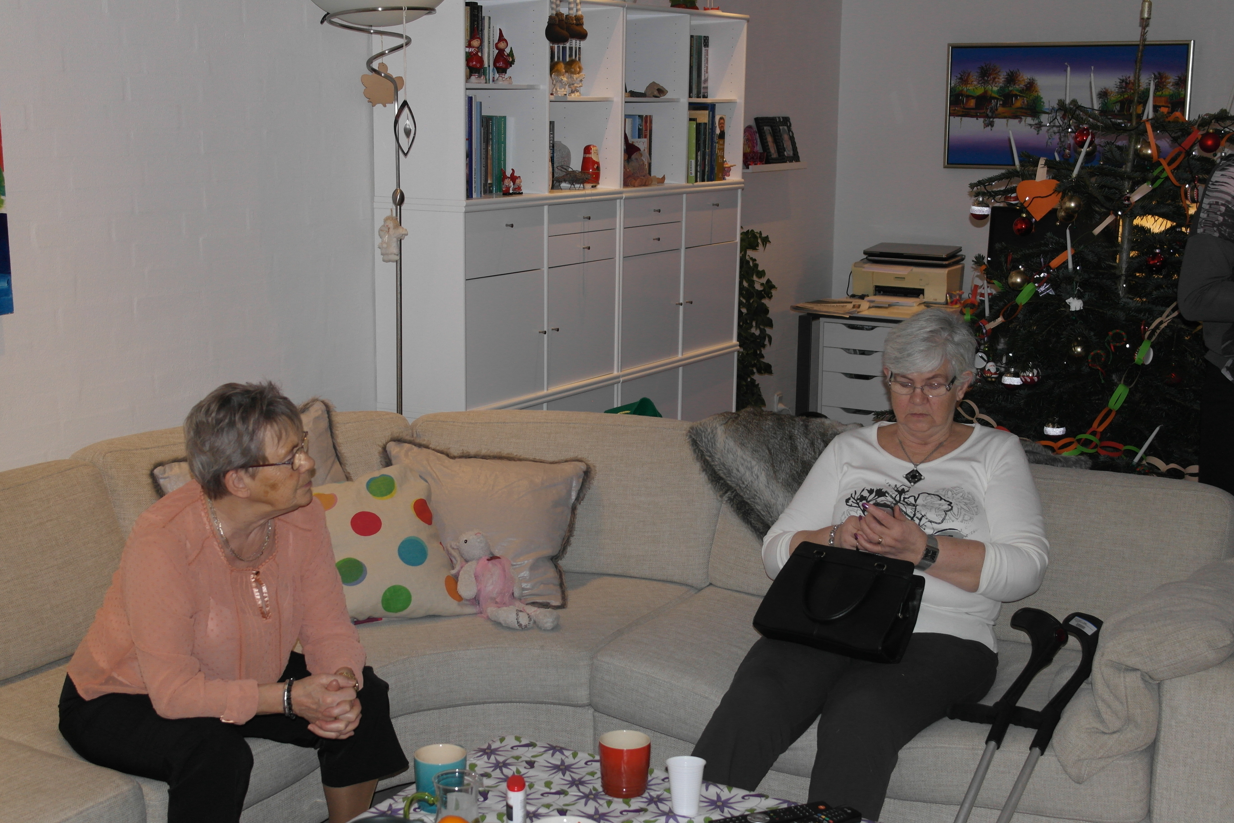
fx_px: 1679
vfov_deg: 27.5
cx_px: 617
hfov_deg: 40.3
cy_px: 412
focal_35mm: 49
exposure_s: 1/60
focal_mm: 32
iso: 400
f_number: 4.5
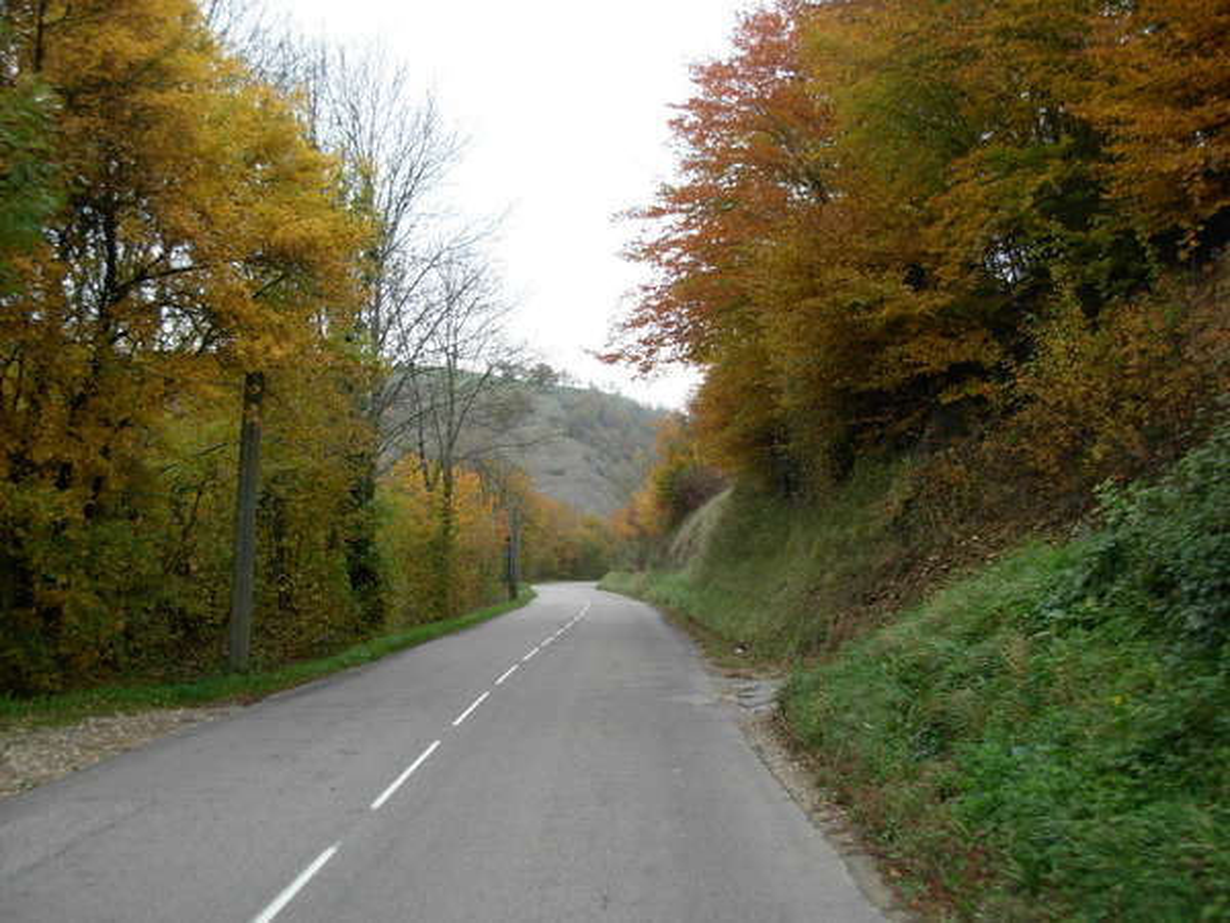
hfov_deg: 49.0
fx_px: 1350
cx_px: 615
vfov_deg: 37.7
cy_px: 462
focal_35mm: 38
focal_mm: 6.3
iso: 79
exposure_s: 1/152
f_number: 2.9
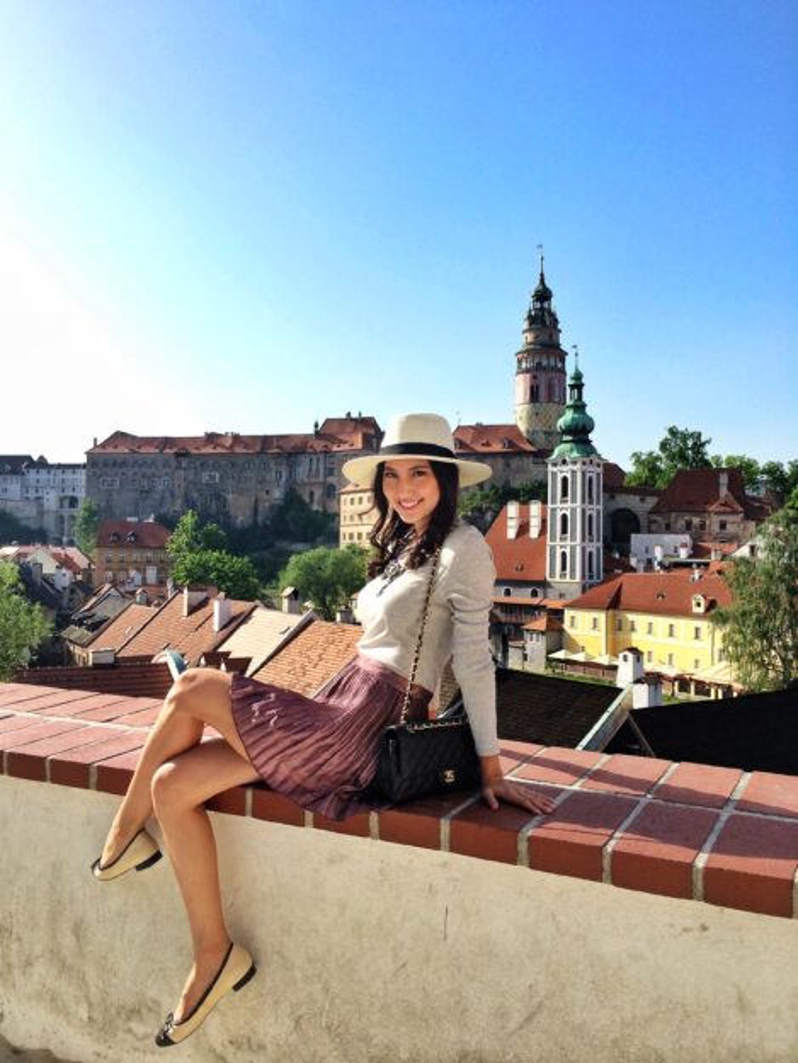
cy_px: 532
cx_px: 399
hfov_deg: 46.8
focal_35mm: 30
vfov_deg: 60.0
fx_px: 922
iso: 32
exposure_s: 1/1368
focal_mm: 4.12
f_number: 2.2
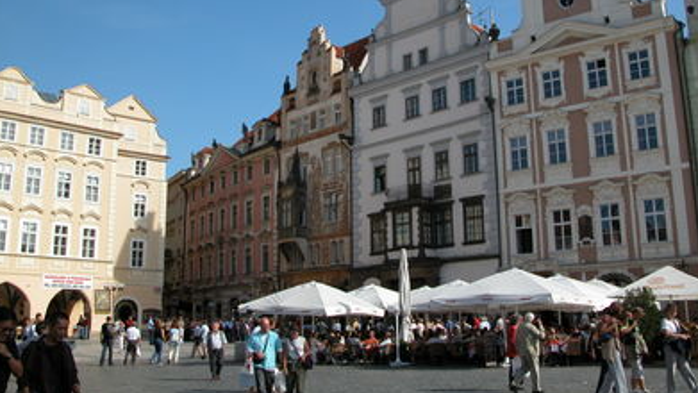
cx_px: 345
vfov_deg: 30.3
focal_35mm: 39
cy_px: 139
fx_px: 722
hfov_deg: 51.6
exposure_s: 1/383
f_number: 6.3
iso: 100
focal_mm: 8.9
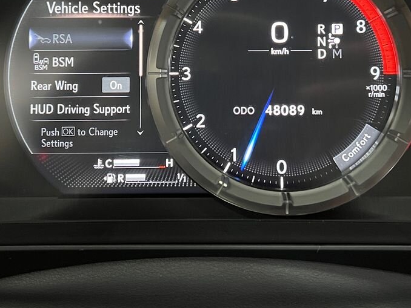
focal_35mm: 46
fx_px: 546
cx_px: 213
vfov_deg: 30.4
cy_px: 42
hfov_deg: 41.2
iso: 640
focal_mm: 5.7
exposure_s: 1/25
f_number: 1.5
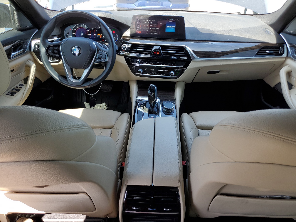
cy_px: 111
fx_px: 222
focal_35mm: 26
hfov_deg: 67.3
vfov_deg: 53.1
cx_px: 148
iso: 50
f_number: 1.5
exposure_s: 1/189
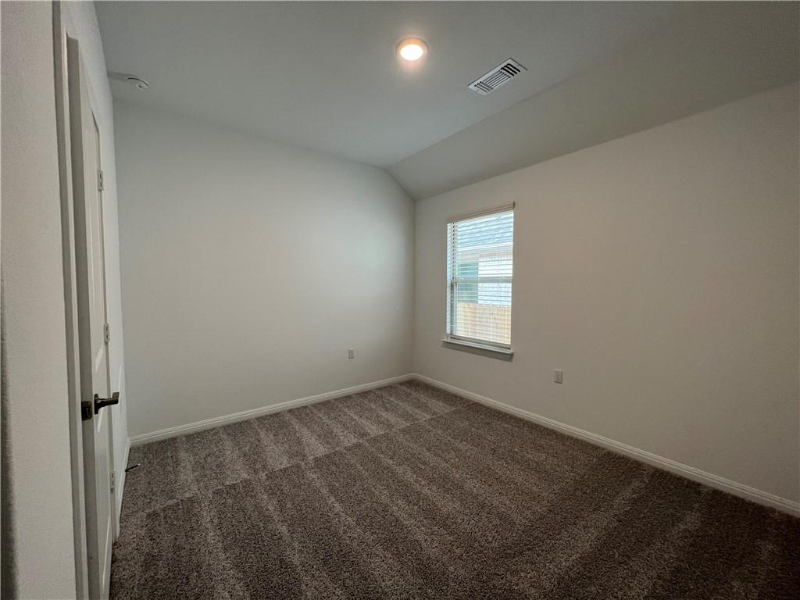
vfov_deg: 89.9
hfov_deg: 106.2
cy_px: 300
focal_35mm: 13
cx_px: 400
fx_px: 300
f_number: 1.8
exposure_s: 1/120
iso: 200
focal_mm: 1.57
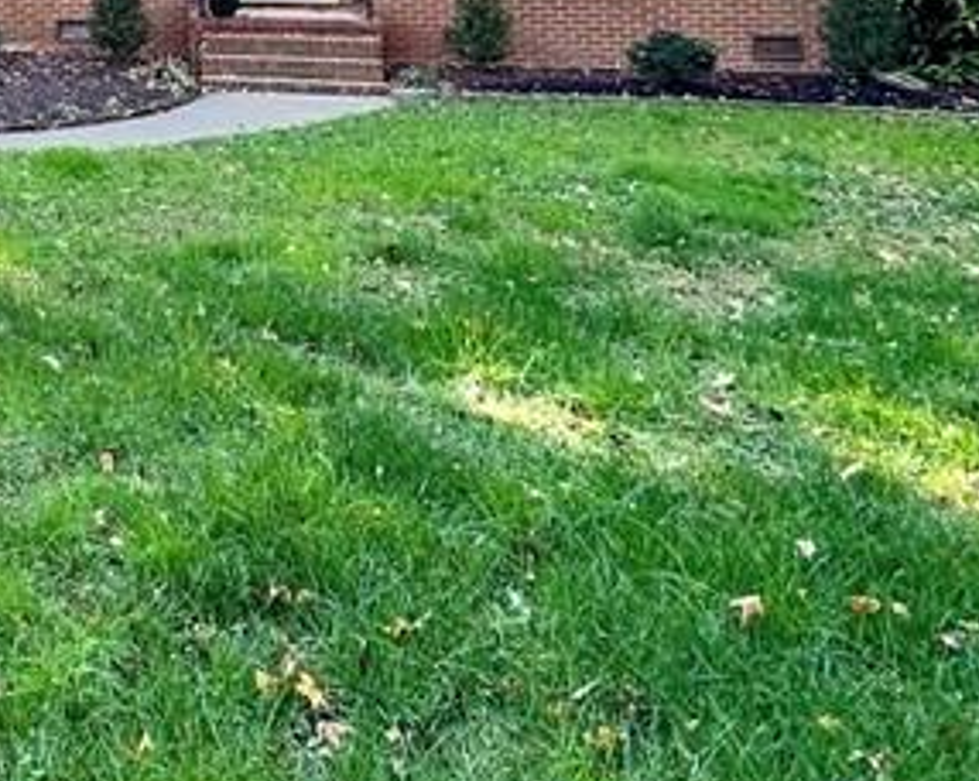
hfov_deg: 31.9
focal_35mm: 49
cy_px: -209
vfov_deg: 26.5
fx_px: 1418
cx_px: -188
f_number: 2.2
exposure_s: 1/101
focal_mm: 2.22
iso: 40
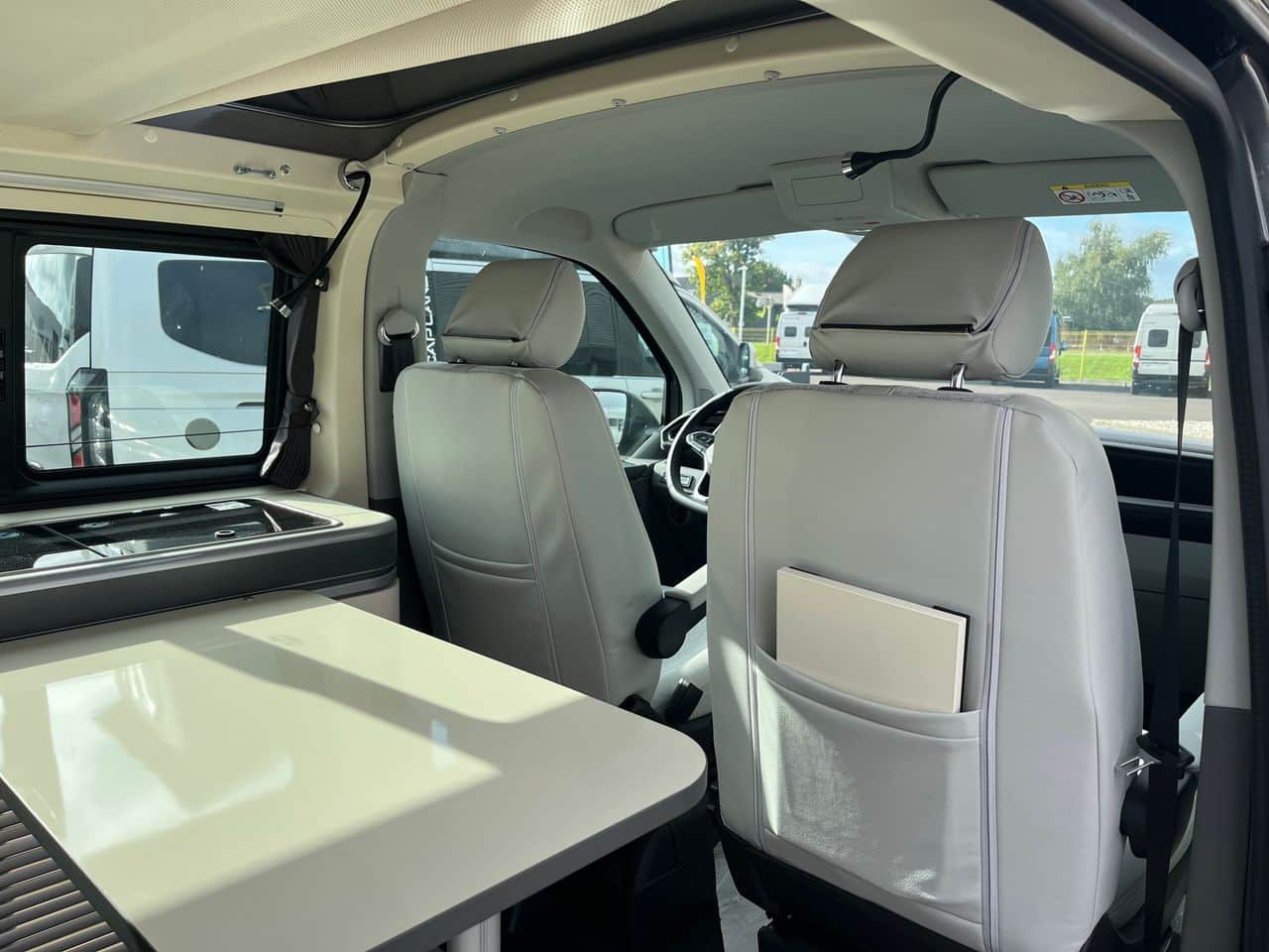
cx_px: 634
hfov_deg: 67.3
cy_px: 476
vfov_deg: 53.1
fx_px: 953
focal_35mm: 26
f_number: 1.6
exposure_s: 1/1075
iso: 50
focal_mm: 5.1
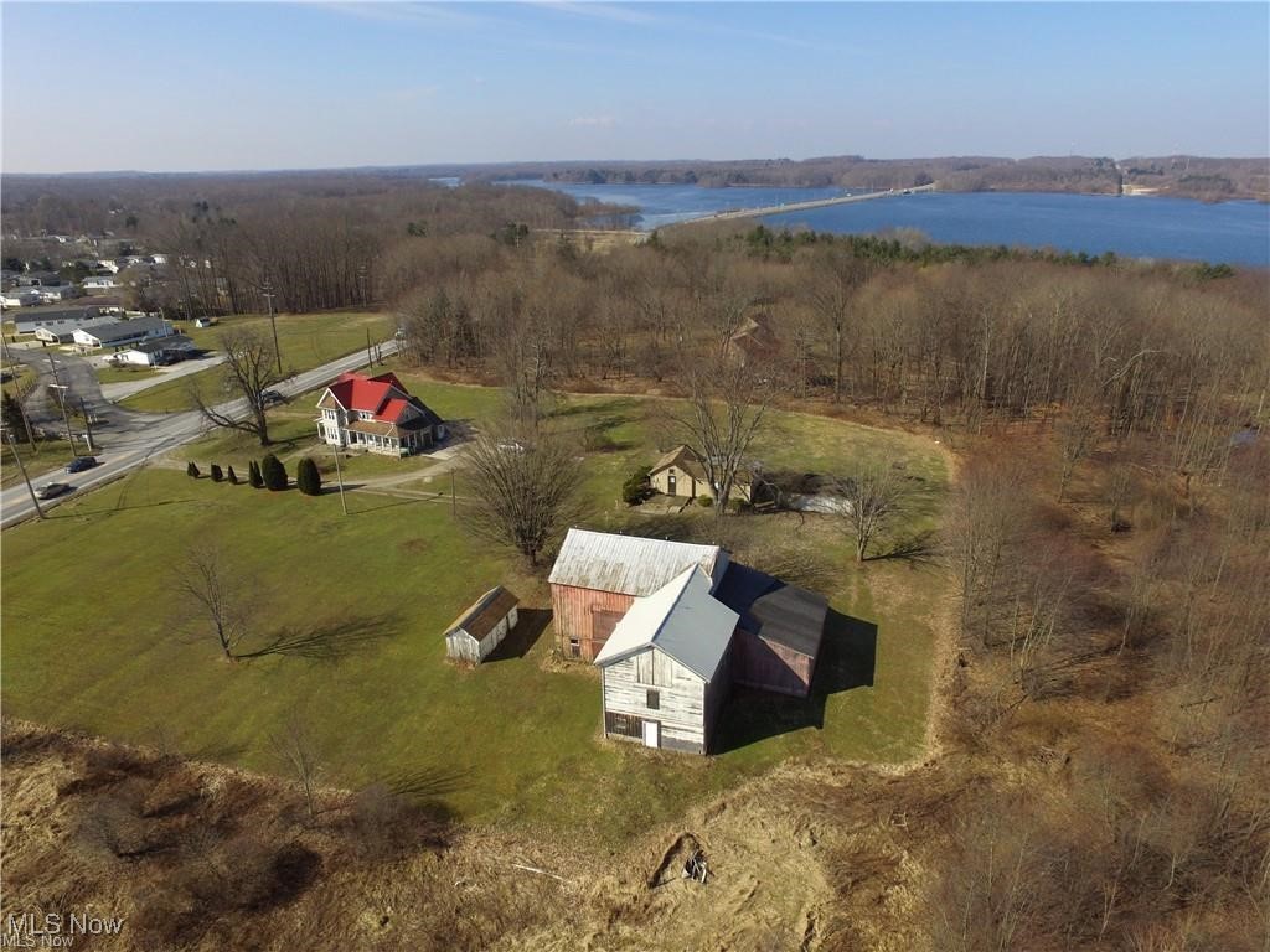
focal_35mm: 20
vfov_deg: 66.0
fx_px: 734
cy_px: 476
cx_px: 635
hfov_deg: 81.7
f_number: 2.8
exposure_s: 1/1250
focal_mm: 3.61
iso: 100
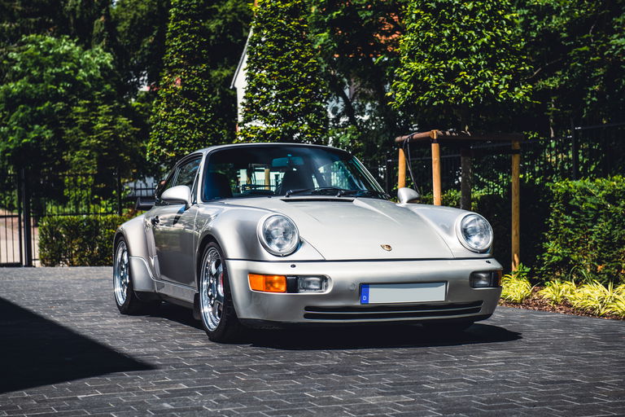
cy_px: 208
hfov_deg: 28.8
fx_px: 1215
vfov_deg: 19.5
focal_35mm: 70
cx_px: 312
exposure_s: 1/500
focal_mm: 70
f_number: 5.6
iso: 200
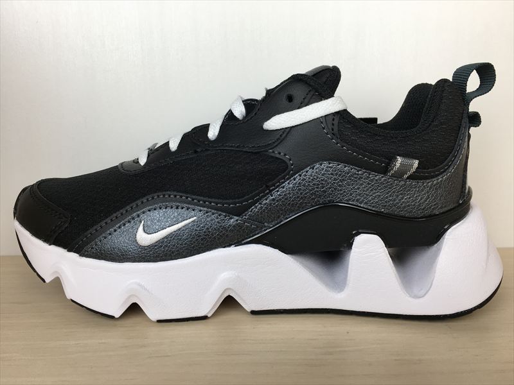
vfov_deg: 48.2
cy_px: 192
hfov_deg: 61.7
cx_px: 257
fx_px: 431
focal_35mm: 29
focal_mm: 4.15
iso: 40
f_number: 2.2
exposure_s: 1/120
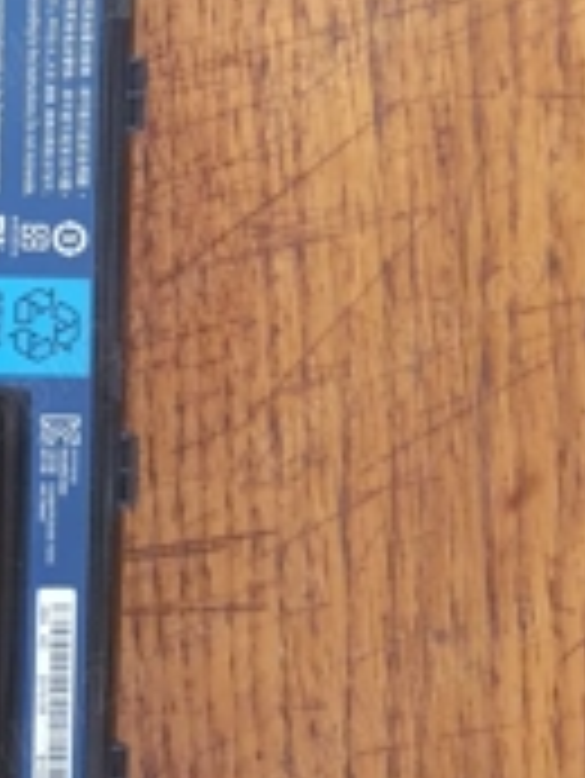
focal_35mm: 60
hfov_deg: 22.9
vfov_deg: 30.8
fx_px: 1350
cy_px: 90
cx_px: -76
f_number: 1.5
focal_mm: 4.32
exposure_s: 1/40
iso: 320
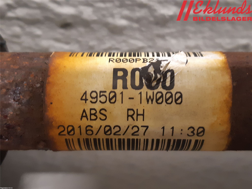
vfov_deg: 53.1
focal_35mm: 26
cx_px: 126
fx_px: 189
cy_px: 94
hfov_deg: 67.3
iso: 200
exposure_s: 1/33
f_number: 1.7
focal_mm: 3.93
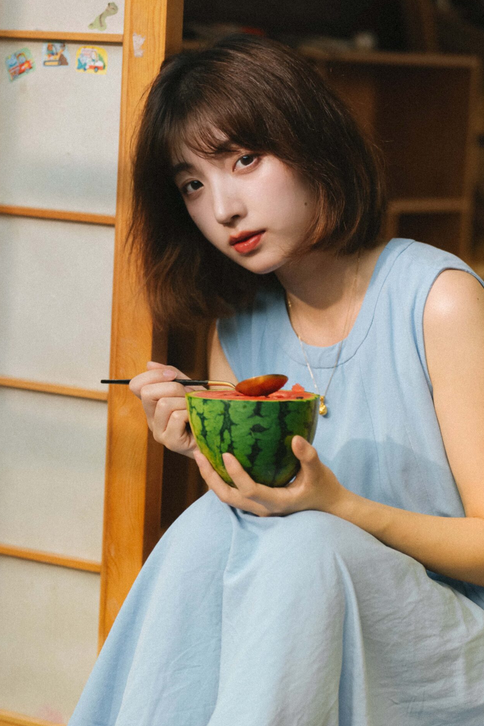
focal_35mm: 121
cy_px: 448
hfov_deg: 11.3
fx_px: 2439
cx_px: 269
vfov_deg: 16.9
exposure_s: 1/1000
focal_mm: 89
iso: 400
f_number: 2.8
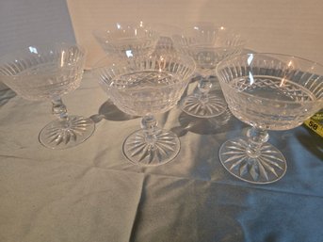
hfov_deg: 73.9
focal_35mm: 23
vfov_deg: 58.8
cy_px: 121
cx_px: 162
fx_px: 215
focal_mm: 6.3
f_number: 1.7
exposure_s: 1/60
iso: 1000
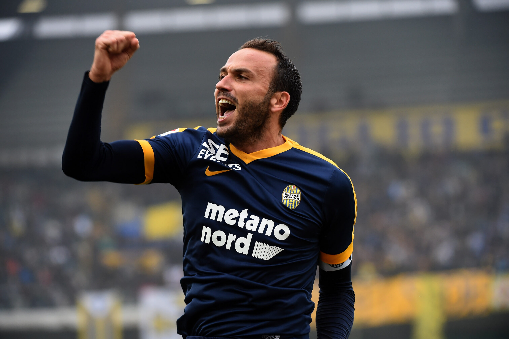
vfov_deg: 6.5
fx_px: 2968
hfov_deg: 9.8
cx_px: 254
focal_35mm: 210
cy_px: 170
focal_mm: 210
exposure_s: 1/1000
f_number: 5
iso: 2000
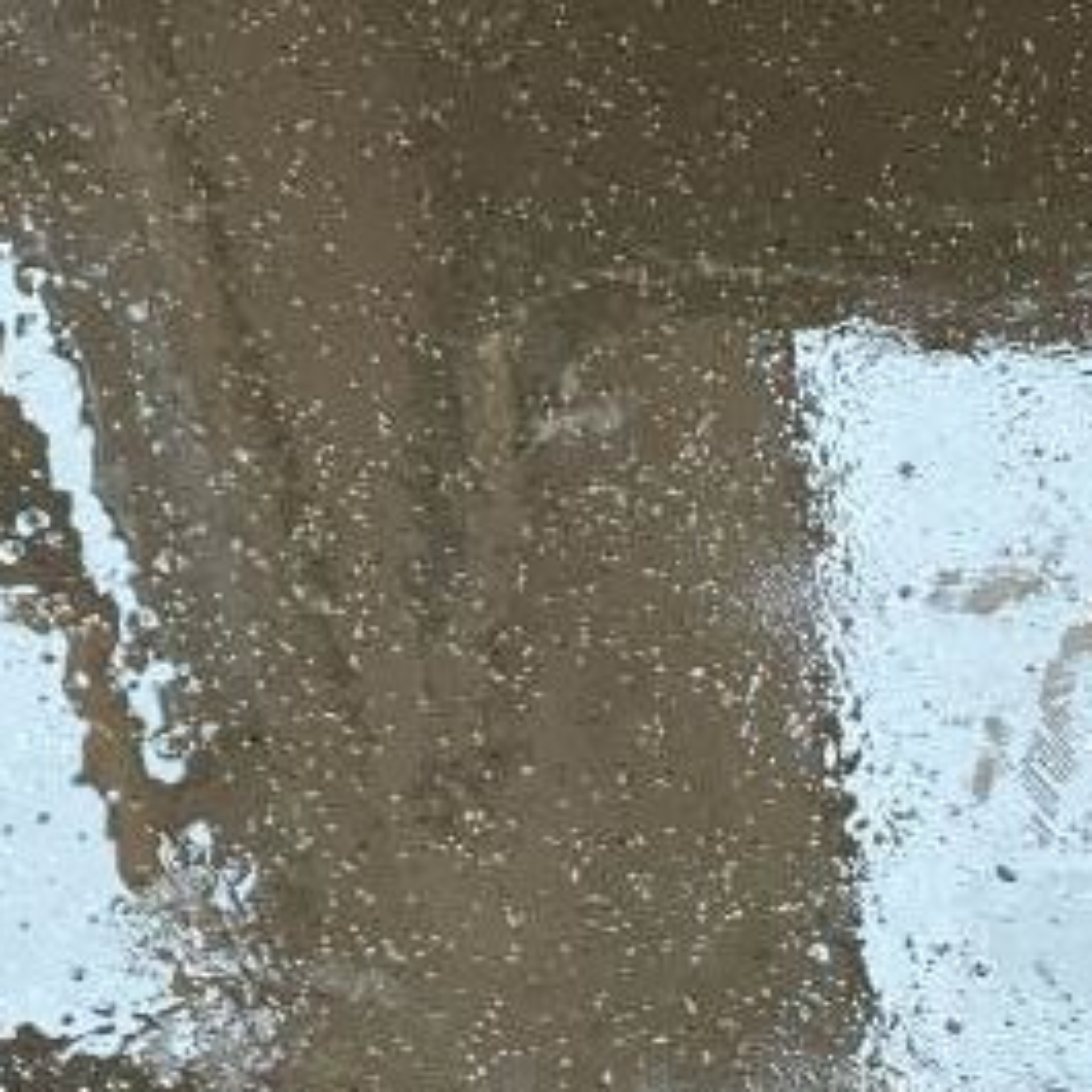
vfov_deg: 11.6
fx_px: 5318
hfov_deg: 11.6
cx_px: 981
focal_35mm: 149
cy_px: 1111
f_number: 2.2
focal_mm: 7.5
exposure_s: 1/60
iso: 500
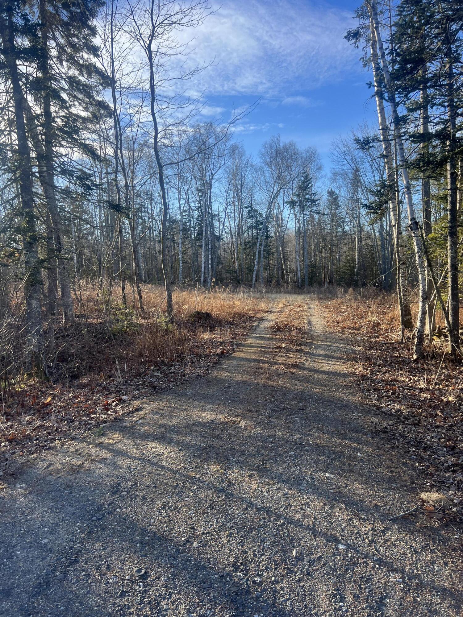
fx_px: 464
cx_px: 232
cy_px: 308
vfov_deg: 67.3
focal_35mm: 26
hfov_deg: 53.1
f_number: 1.5
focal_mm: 5.7
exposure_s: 1/1252
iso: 50
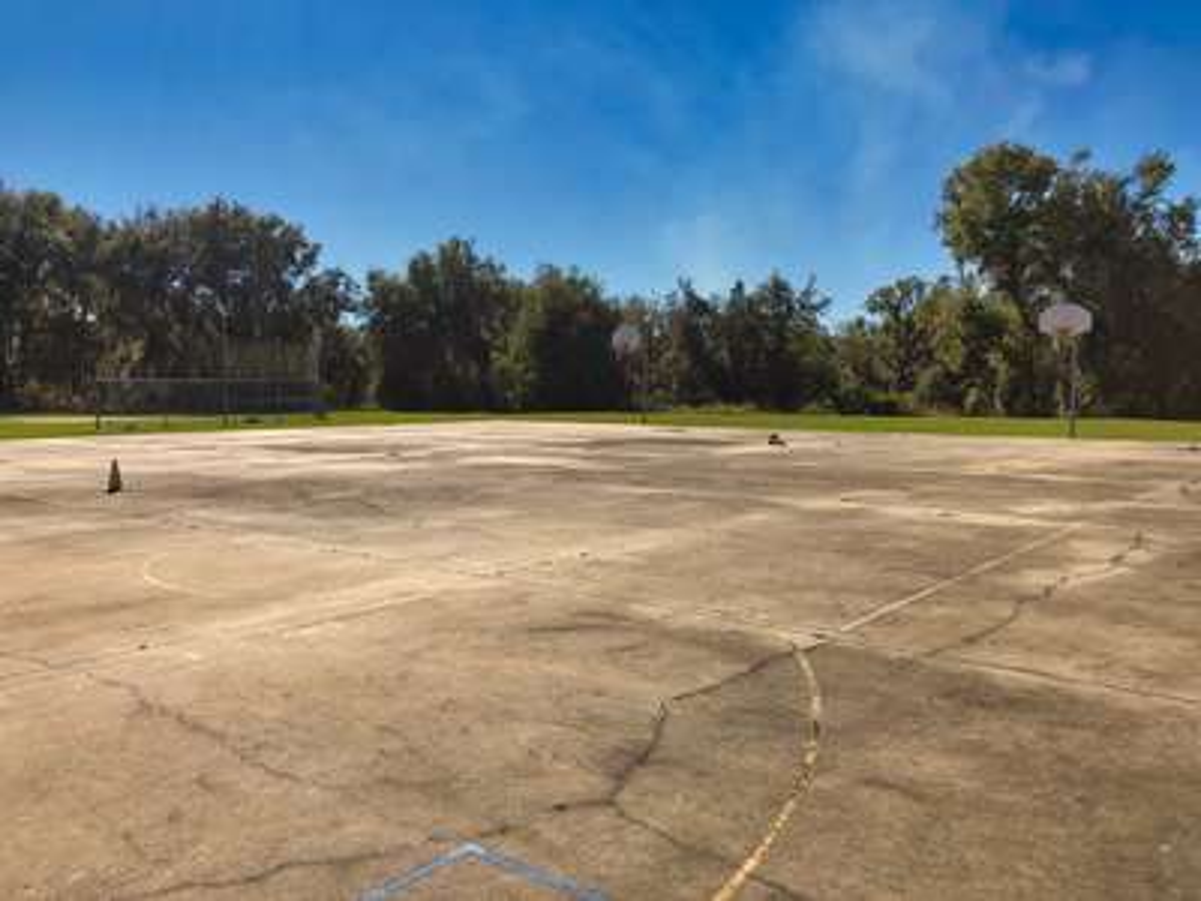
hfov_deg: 63.4
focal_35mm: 28
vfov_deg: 49.7
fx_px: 971
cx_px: 600
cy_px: 450
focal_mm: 4
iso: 20
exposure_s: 1/3436
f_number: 1.8
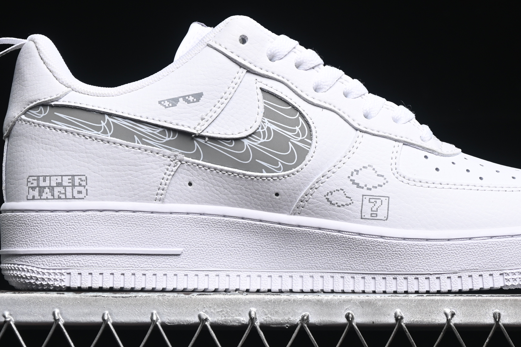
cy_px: 111
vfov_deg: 10.8
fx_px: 1838
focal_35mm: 127
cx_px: 291
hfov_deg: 16.1
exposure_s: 1/60
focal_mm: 50
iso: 160
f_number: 6.3
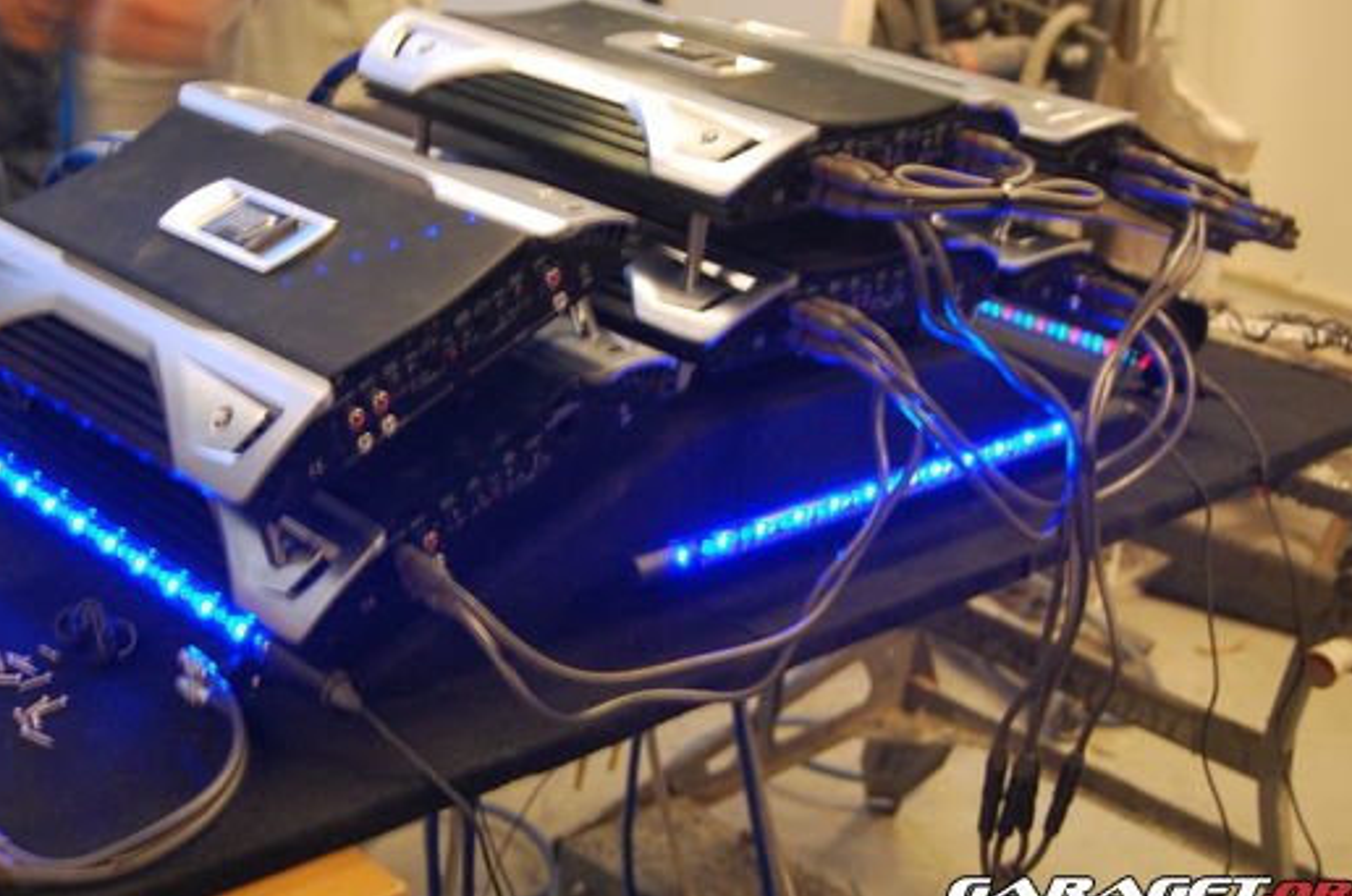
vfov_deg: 23.4
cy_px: 362
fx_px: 2160
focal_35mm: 58
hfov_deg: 34.7
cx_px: 558
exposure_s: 1/10
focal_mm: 31
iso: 800
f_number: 4.5
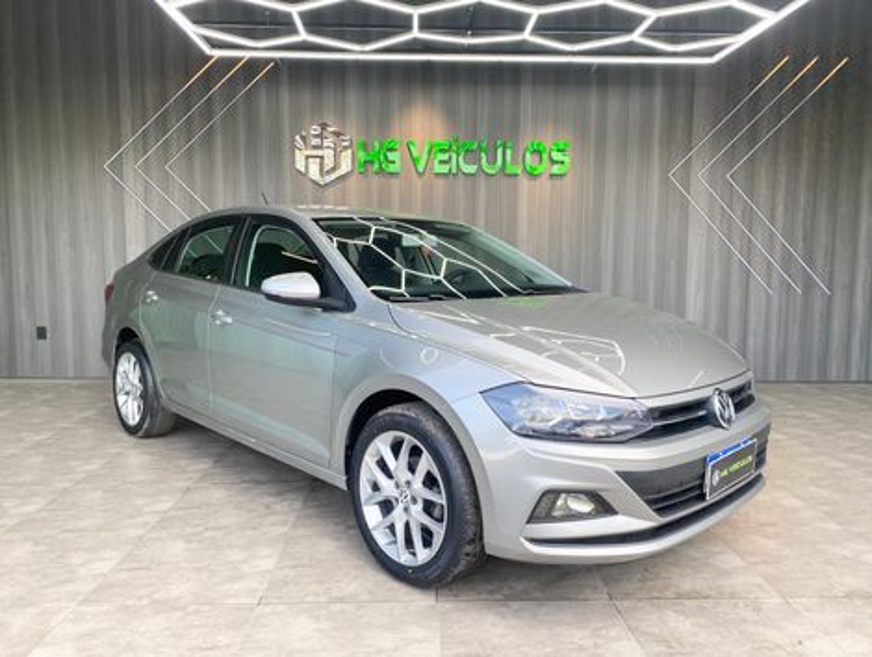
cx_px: 436
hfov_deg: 67.2
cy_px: 328
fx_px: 656
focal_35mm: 26
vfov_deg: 53.2
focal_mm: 4.25
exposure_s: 1/178
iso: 32
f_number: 1.8
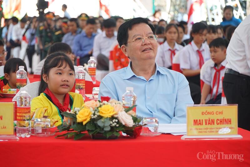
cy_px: 84
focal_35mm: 129
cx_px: 125
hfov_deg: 15.9
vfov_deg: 10.6
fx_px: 896
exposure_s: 1/160
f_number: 4
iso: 400
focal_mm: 86
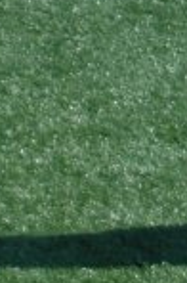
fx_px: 19053
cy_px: 514
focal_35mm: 2434
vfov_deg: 0.8
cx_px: -148
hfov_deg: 0.6
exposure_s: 1/320
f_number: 5.6
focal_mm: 400
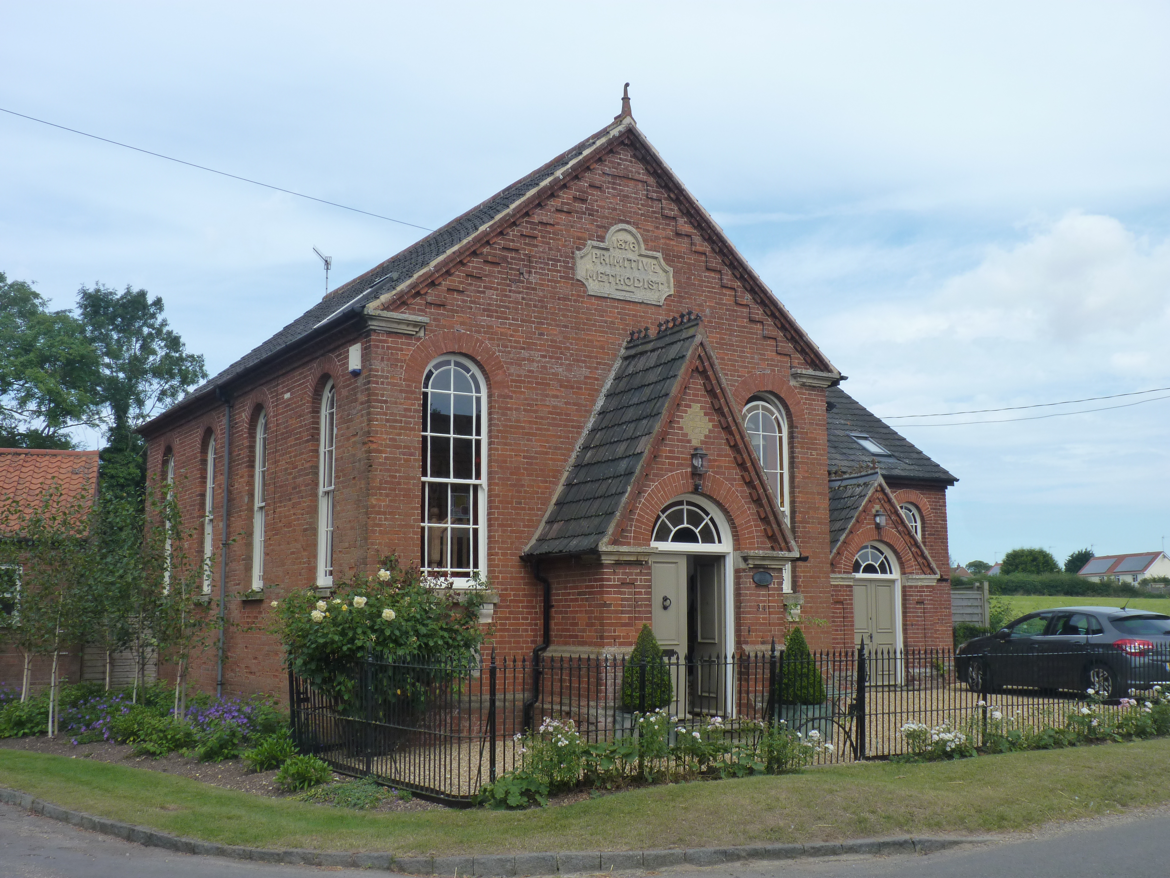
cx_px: 585
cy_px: 439
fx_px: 1251
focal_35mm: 37
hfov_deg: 50.1
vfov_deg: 38.7
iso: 125
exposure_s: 1/320
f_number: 5.6
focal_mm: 6.6
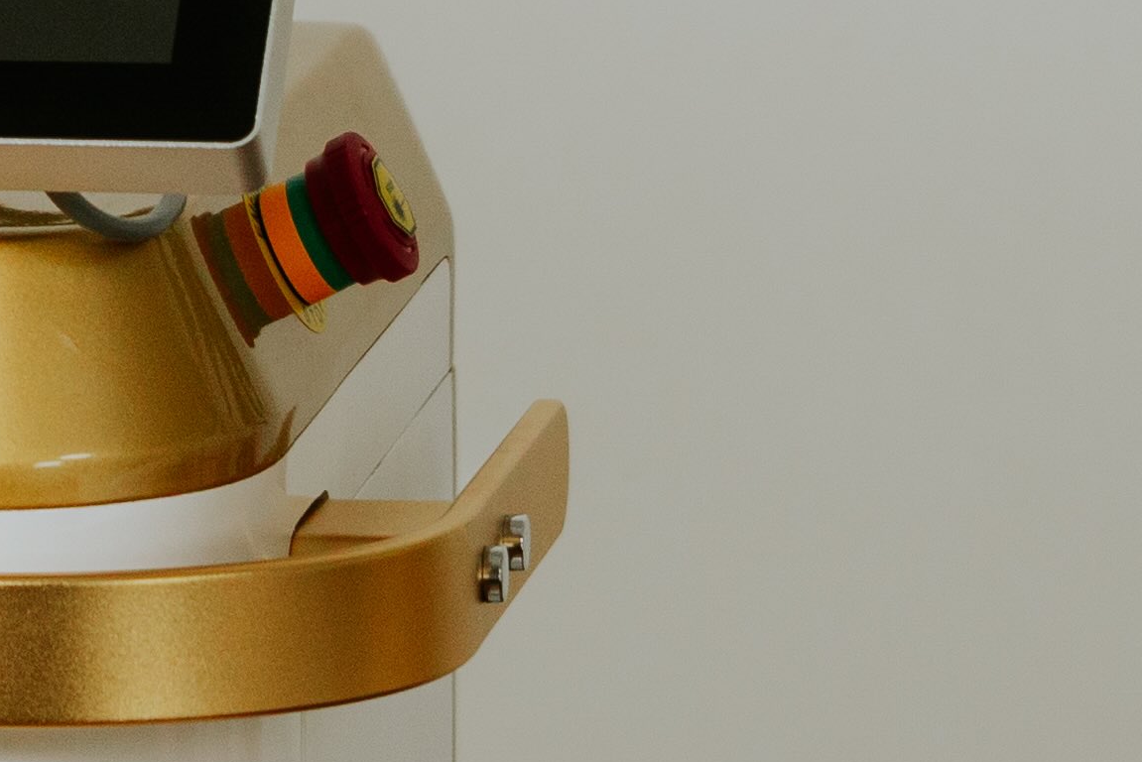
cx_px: -477
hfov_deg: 7.5
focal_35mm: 269
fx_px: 8535
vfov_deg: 5.1
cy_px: 181
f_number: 5.6
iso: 500
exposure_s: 1/250
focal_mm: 73
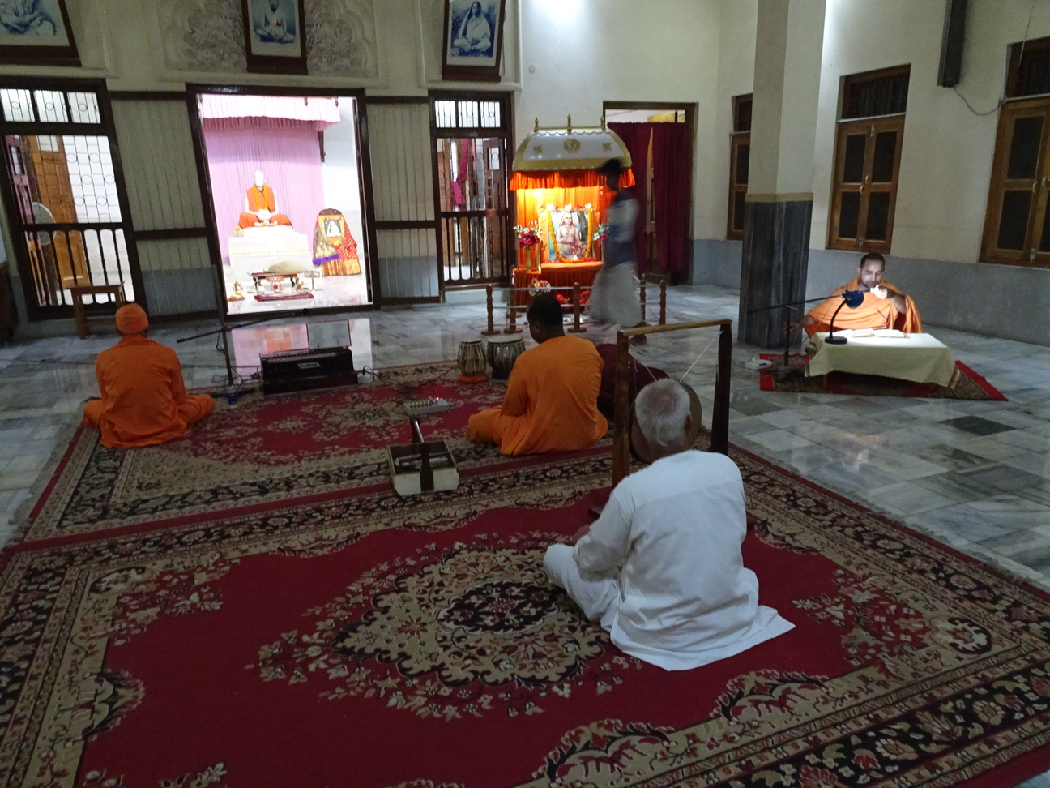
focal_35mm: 24
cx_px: 525
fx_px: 728
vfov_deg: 56.8
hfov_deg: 71.6
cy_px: 394
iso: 800
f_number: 3.5
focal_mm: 4.1
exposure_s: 1/10
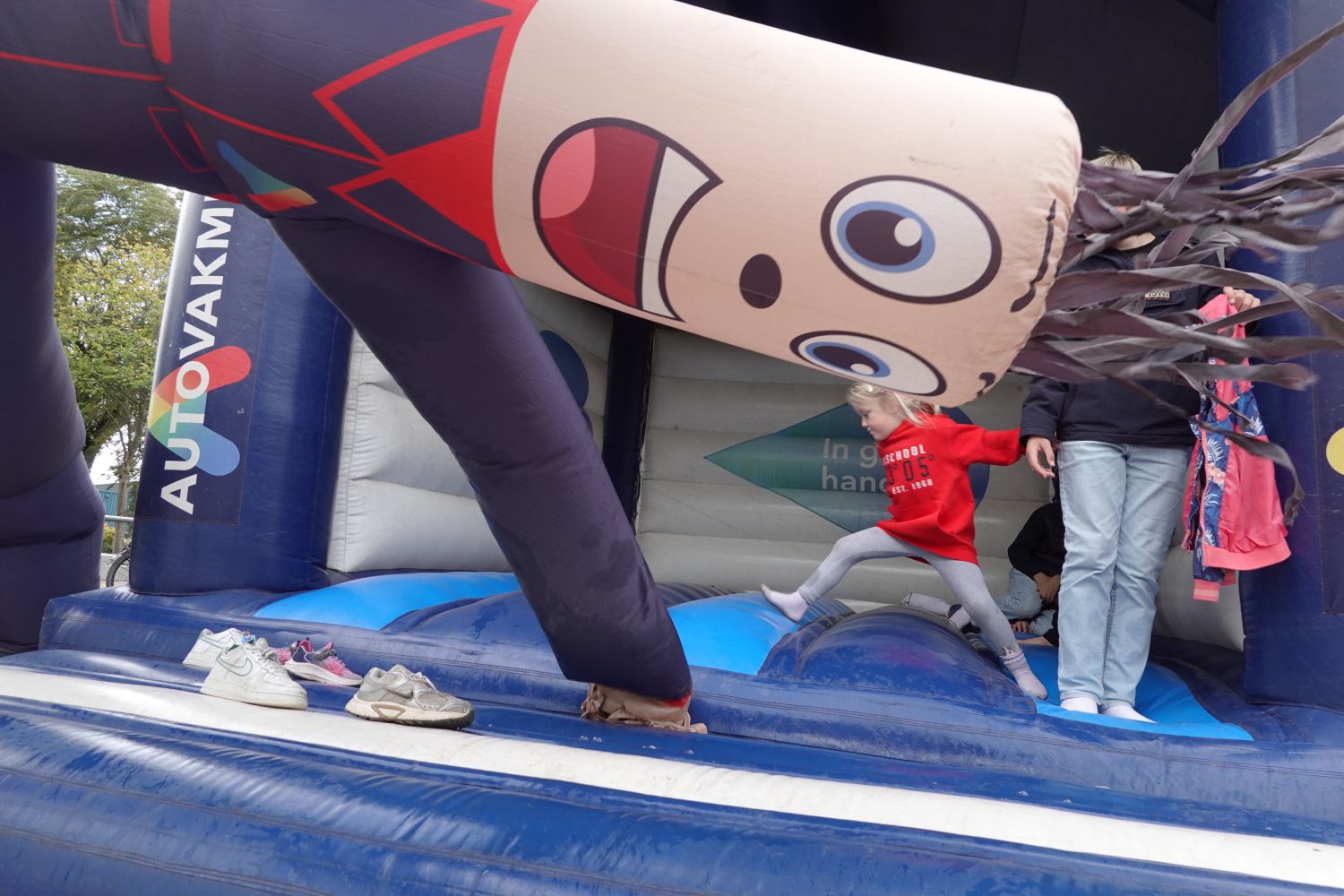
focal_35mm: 24
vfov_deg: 53.1
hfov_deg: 73.7
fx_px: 896
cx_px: 672
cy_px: 448
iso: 250
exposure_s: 1/250
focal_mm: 9
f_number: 2.8
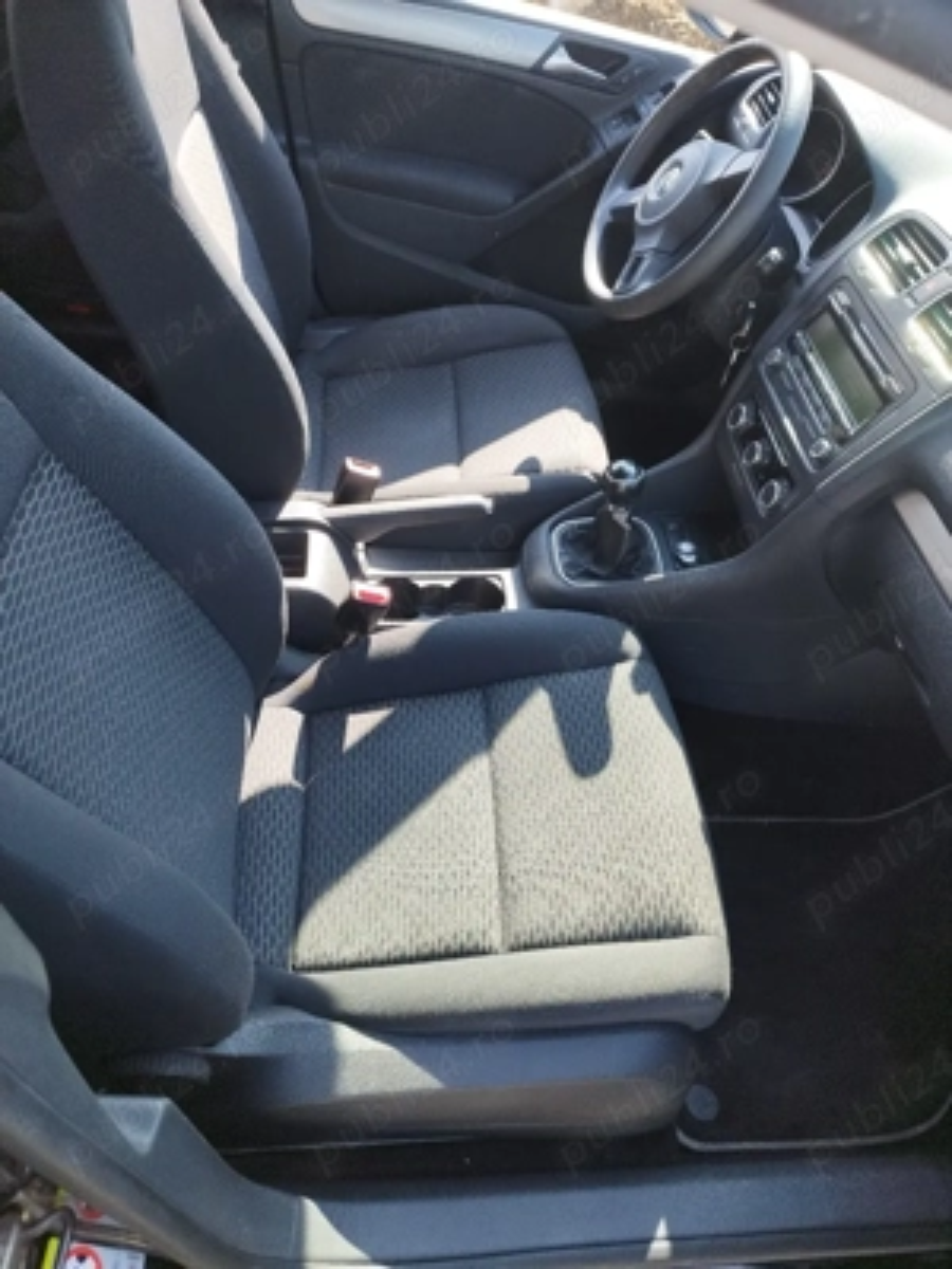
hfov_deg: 56.8
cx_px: 476
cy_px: 634
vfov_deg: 71.6
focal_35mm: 24
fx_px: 880
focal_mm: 5.89
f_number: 1.89
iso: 50
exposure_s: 1/103
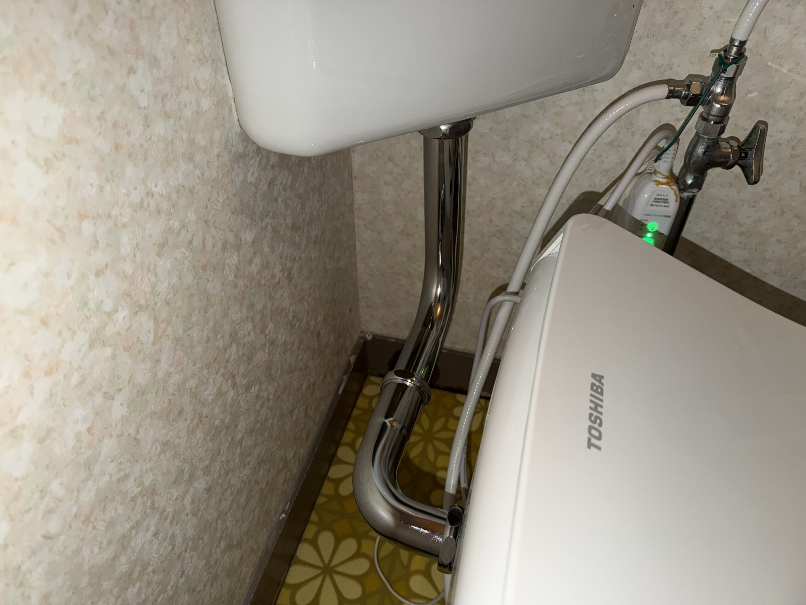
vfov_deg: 56.8
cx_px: 403
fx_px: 559
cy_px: 302
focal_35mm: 24
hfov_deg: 71.6
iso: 50
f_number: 1.78
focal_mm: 6.76
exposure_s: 1/31
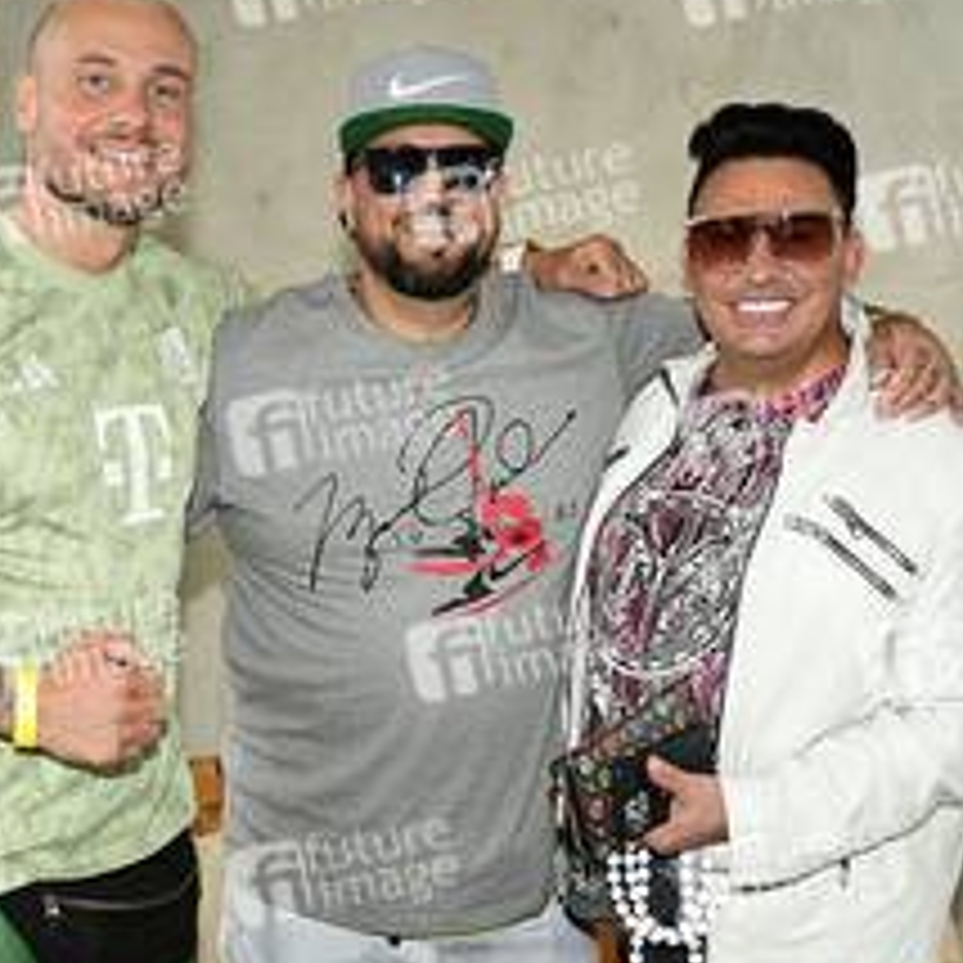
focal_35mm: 59
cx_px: 403
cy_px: 536
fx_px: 1857
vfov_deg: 29.1
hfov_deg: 29.0
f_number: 3.2
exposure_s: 1/200
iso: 640
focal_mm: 33
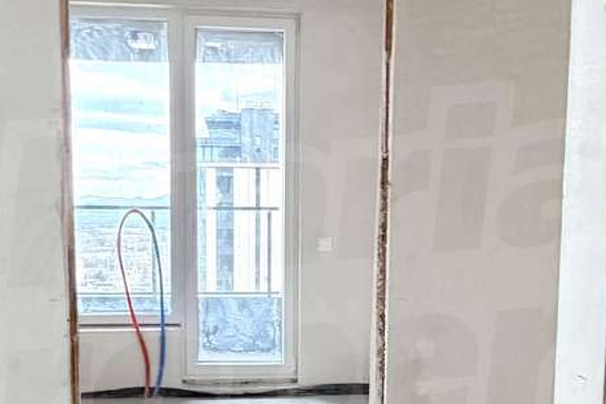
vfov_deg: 27.7
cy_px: 303
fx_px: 808
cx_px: 313
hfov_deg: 41.1
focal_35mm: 48
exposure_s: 1/70
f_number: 2.2
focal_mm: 2.22
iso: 320
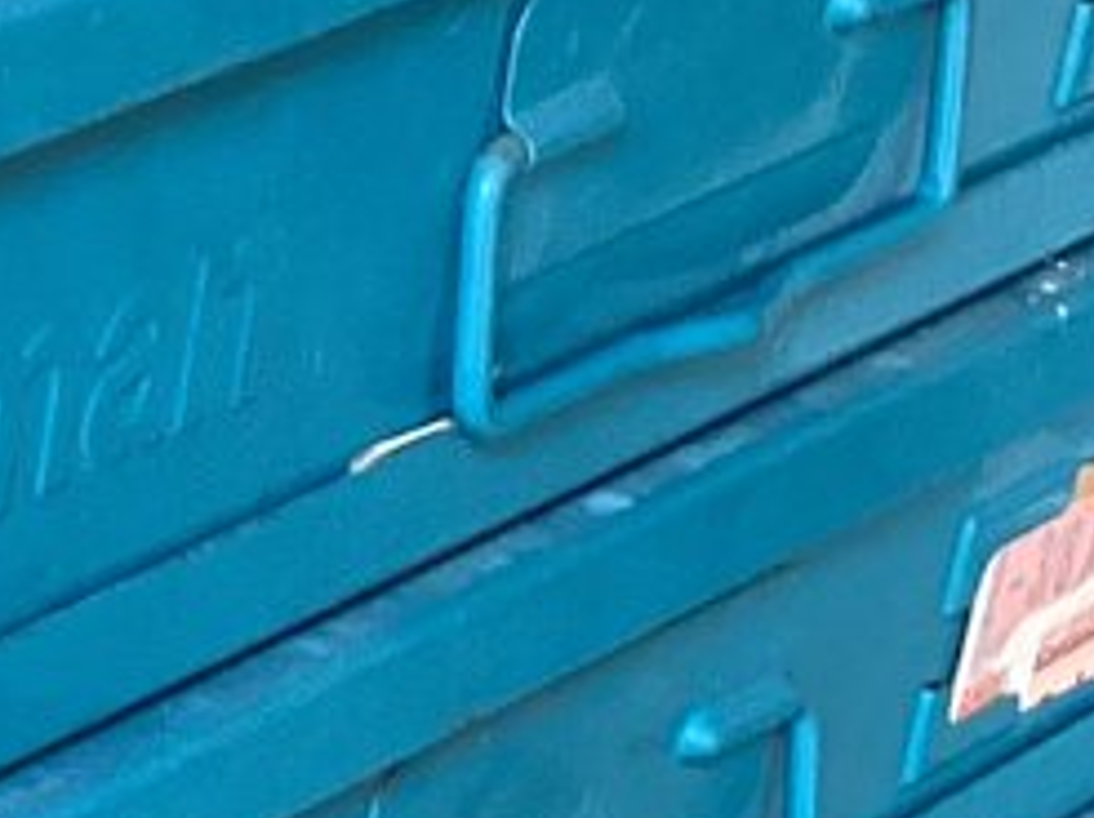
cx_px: -1074
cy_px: 918
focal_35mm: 191
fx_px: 6030
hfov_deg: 9.7
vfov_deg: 7.7
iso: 250
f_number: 2.4
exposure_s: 1/60
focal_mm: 3.3
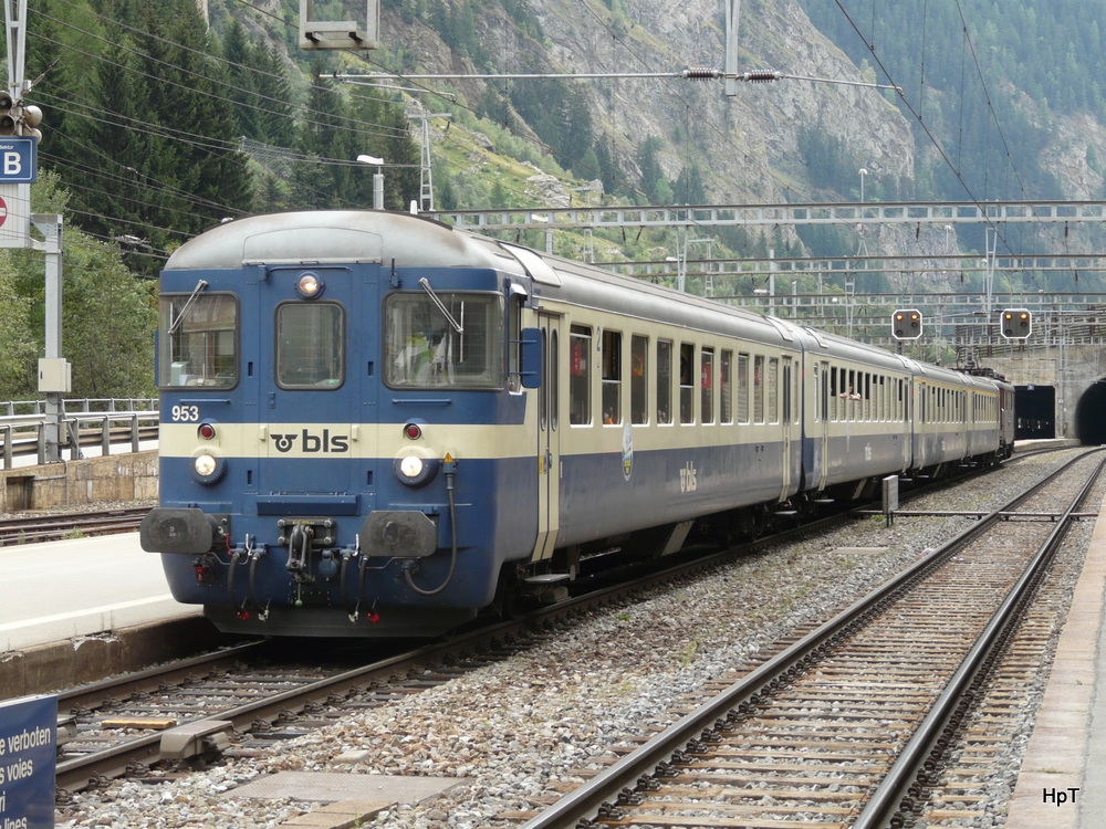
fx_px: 2780
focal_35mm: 87
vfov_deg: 17.0
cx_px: 553
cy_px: 414
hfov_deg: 22.5
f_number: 3.6
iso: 100
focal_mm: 14.3
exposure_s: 1/100
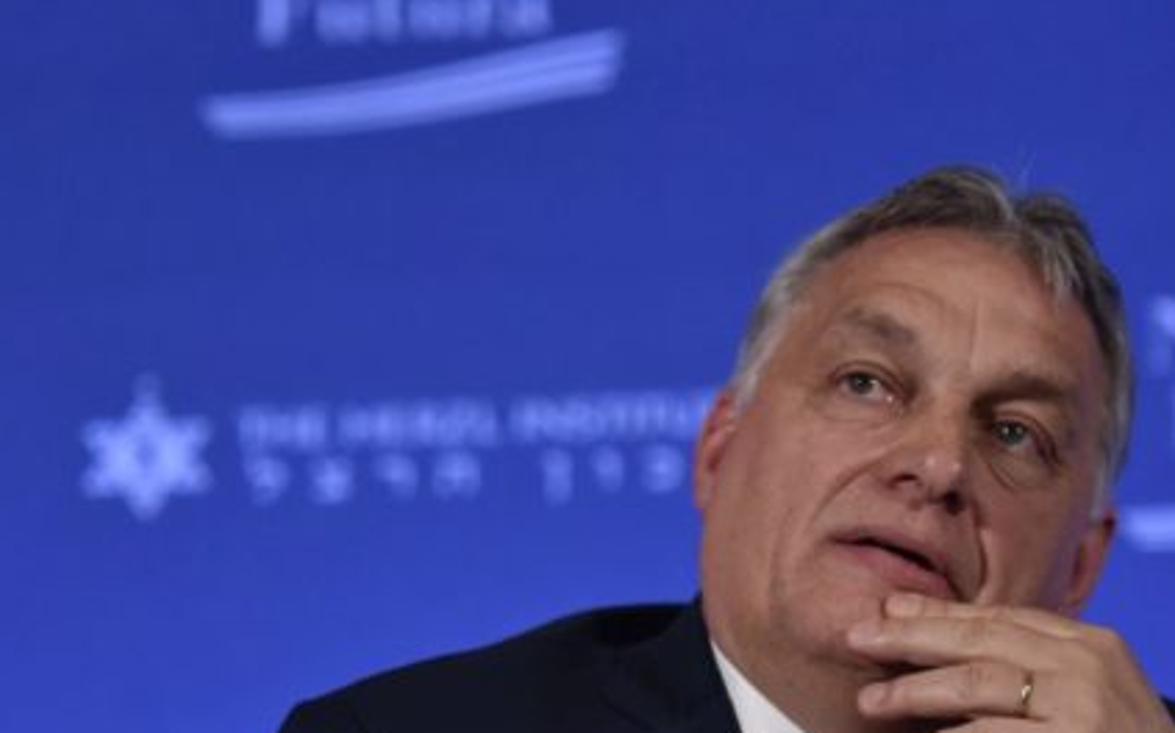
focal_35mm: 226
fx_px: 7234
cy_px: 554
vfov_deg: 5.8
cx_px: 592
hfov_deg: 9.3
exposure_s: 1/400
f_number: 2.8
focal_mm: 122
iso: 2500
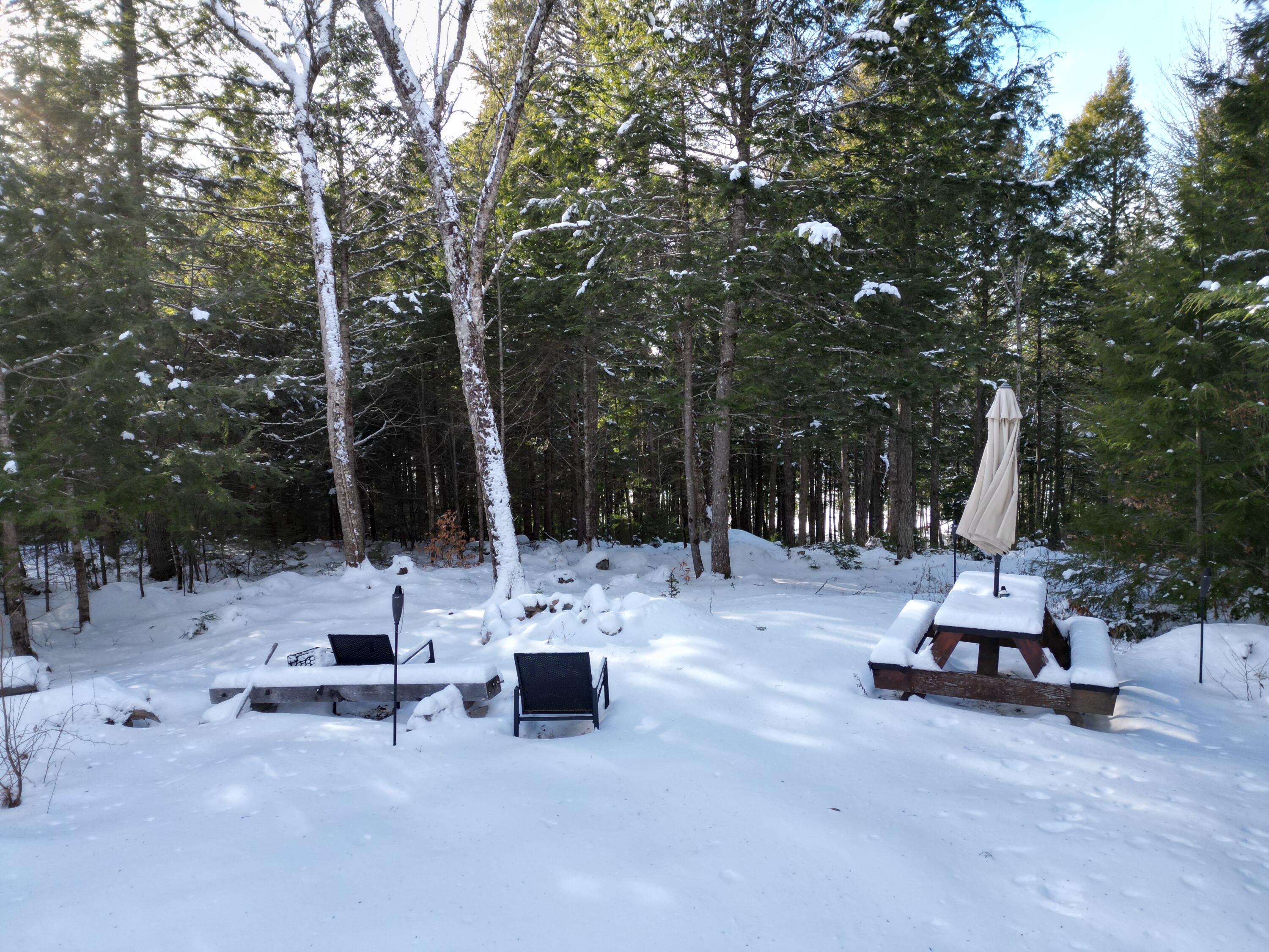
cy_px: 476
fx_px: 880
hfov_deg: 71.6
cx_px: 634
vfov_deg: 56.8
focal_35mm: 24
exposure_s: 1/640
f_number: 1.7
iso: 100
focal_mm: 6.72
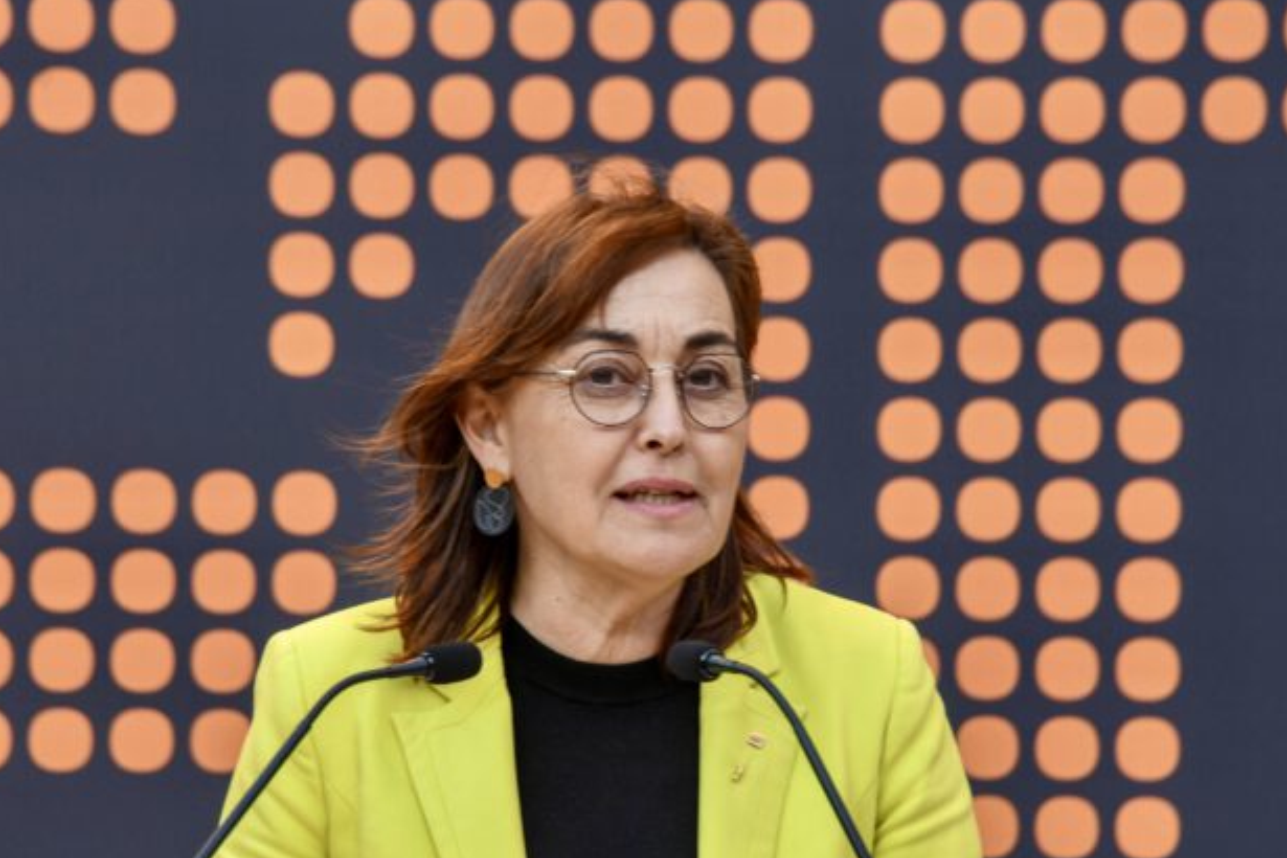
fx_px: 11975
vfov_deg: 4.1
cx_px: 699
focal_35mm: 335
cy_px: 612
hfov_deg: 6.2
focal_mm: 200
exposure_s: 1/125
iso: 800
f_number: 8
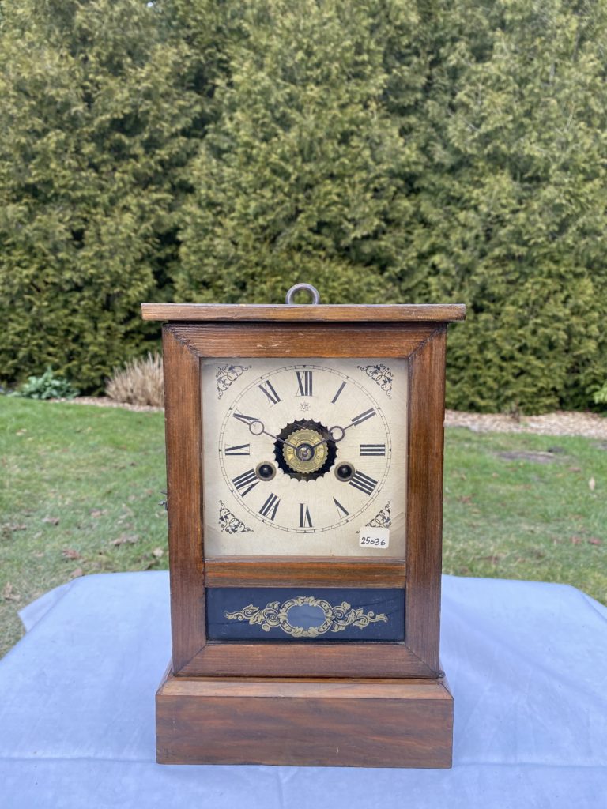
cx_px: 304
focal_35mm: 26
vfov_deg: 67.3
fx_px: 608
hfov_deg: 53.1
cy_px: 404
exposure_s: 1/295
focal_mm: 4.25
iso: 32
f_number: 1.8
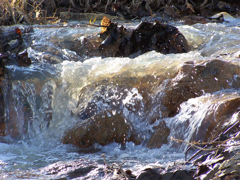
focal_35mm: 238
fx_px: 1650
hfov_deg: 8.3
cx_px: 120
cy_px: 90
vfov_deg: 6.2
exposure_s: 1/250
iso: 80
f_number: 3.3
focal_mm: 39.5
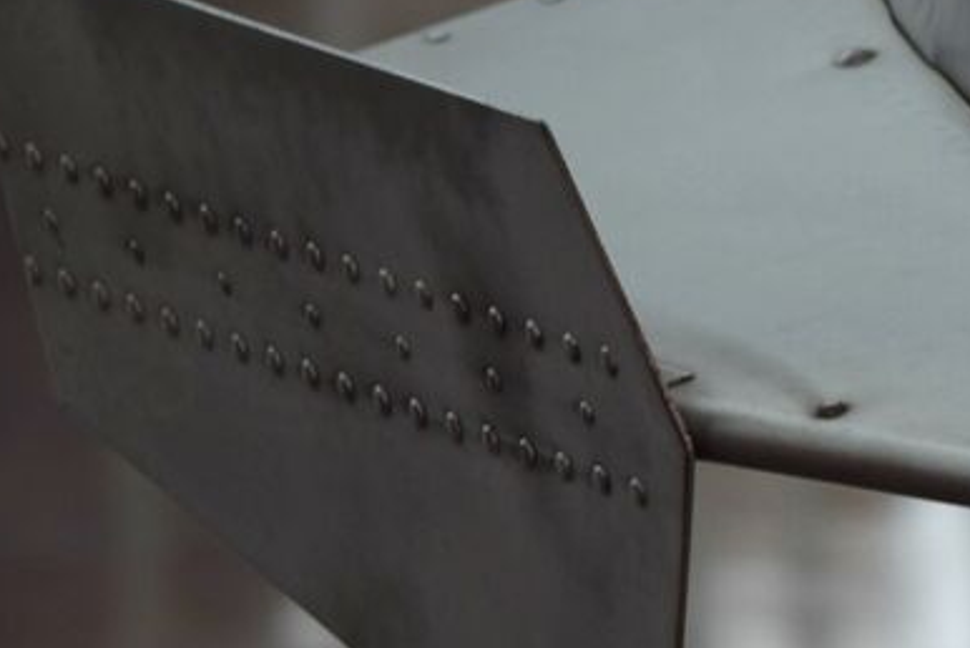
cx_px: 1344
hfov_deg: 2.8
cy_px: 481
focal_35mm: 747
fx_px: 20142
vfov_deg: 1.8
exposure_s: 1/60
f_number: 4.8
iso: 110
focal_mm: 150
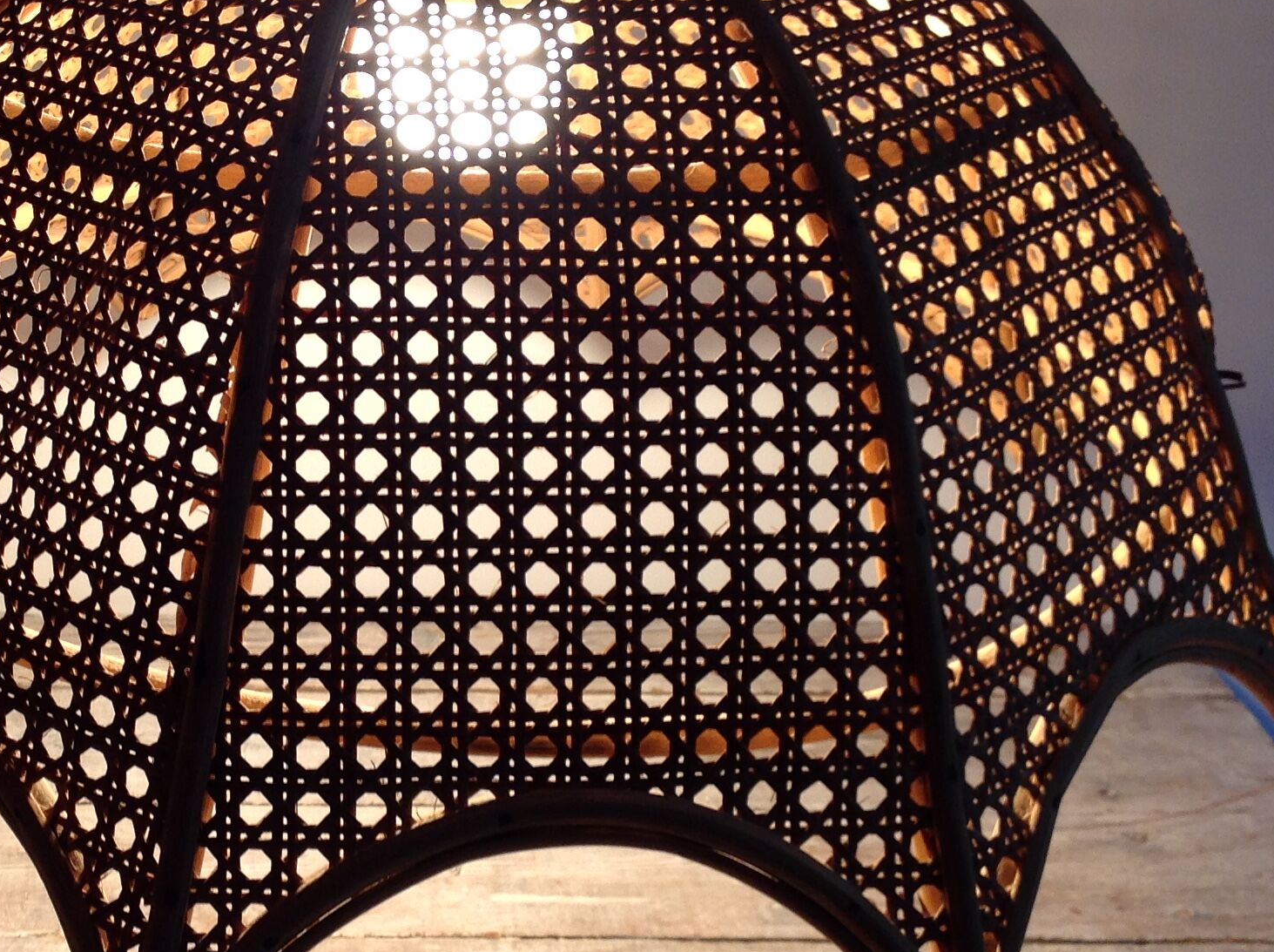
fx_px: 2279
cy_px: 538
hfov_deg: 30.7
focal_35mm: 62
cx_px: 312
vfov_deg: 23.6
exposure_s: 1/40
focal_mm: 4.28
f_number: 2.4
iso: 64
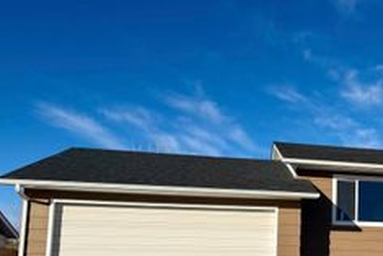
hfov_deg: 35.1
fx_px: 564
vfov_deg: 25.2
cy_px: 200
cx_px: 354
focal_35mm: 53
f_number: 1.78
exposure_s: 1/7353
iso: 80
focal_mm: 6.76
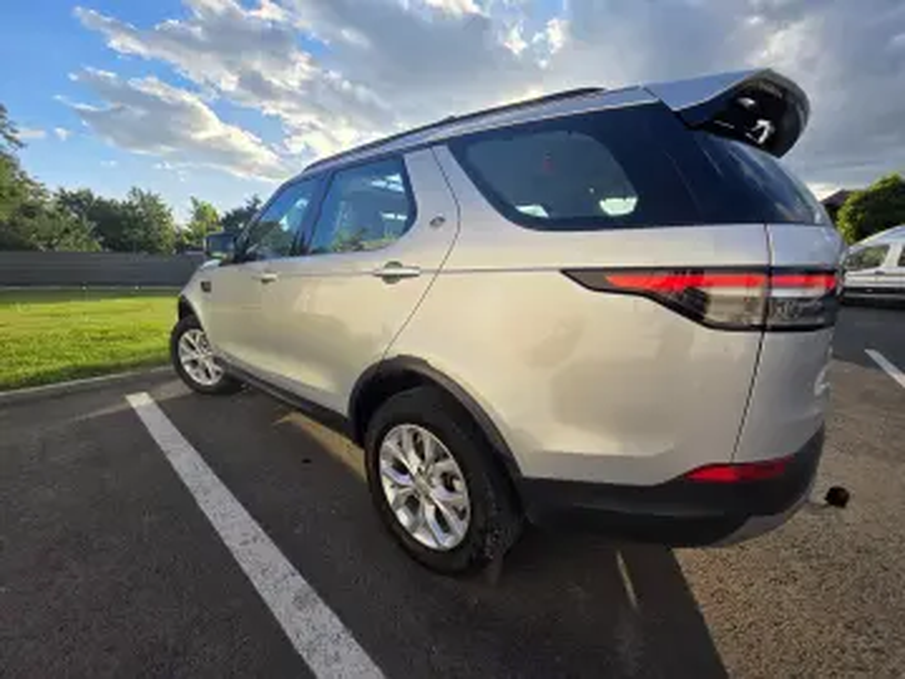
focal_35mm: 13
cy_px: 340
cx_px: 452
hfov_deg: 106.2
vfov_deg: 89.9
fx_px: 340
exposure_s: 1/2000
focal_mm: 2.2
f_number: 1.9
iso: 100
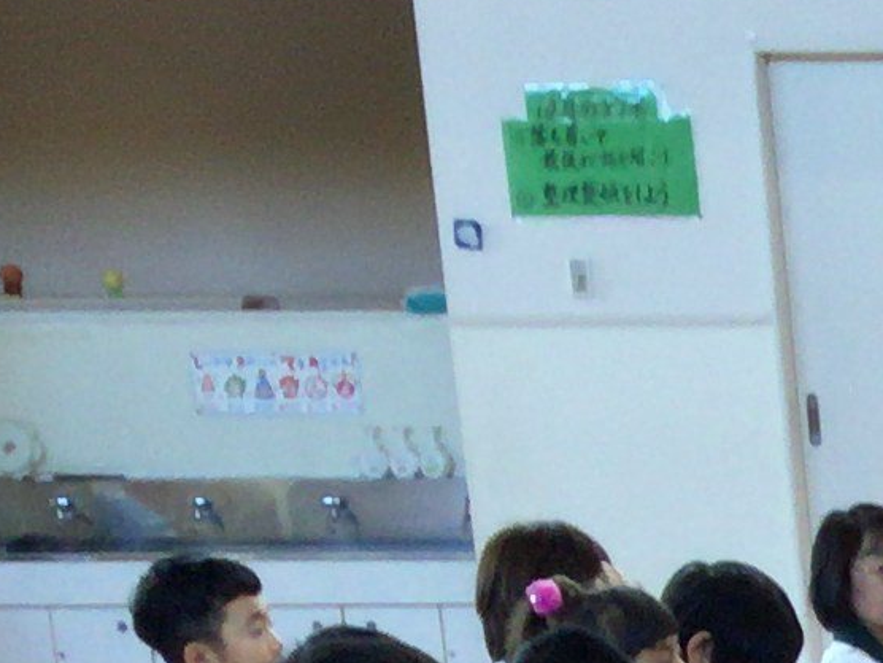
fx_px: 4643
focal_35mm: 182
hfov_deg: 9.7
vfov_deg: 7.4
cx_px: 2053
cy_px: 1795
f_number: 2.4
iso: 32
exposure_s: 1/30
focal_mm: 3.3
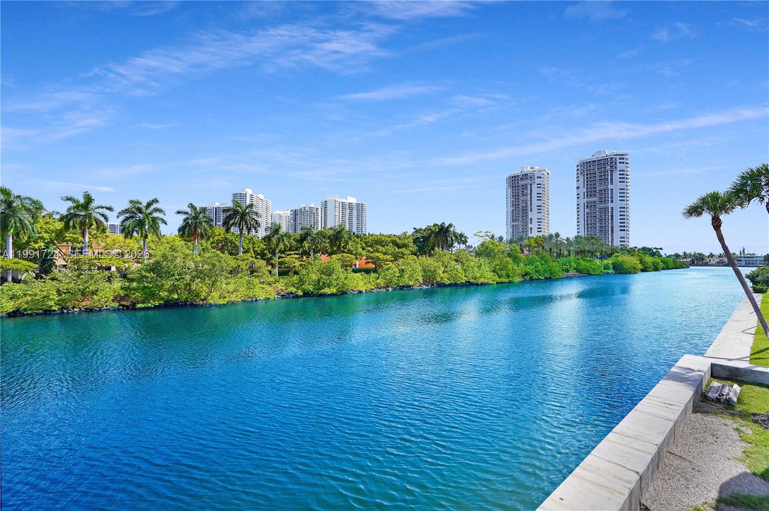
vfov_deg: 73.6
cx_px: 384
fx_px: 341
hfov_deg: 96.8
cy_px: 256
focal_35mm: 16
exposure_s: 1/500
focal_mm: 16
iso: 100
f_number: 5
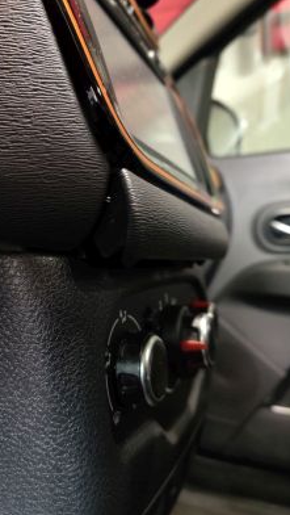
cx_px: 104
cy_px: 255
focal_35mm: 30
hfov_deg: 38.7
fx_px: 409
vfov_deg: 64.3
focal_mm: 4.75
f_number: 1.65
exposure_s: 1/6
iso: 4000
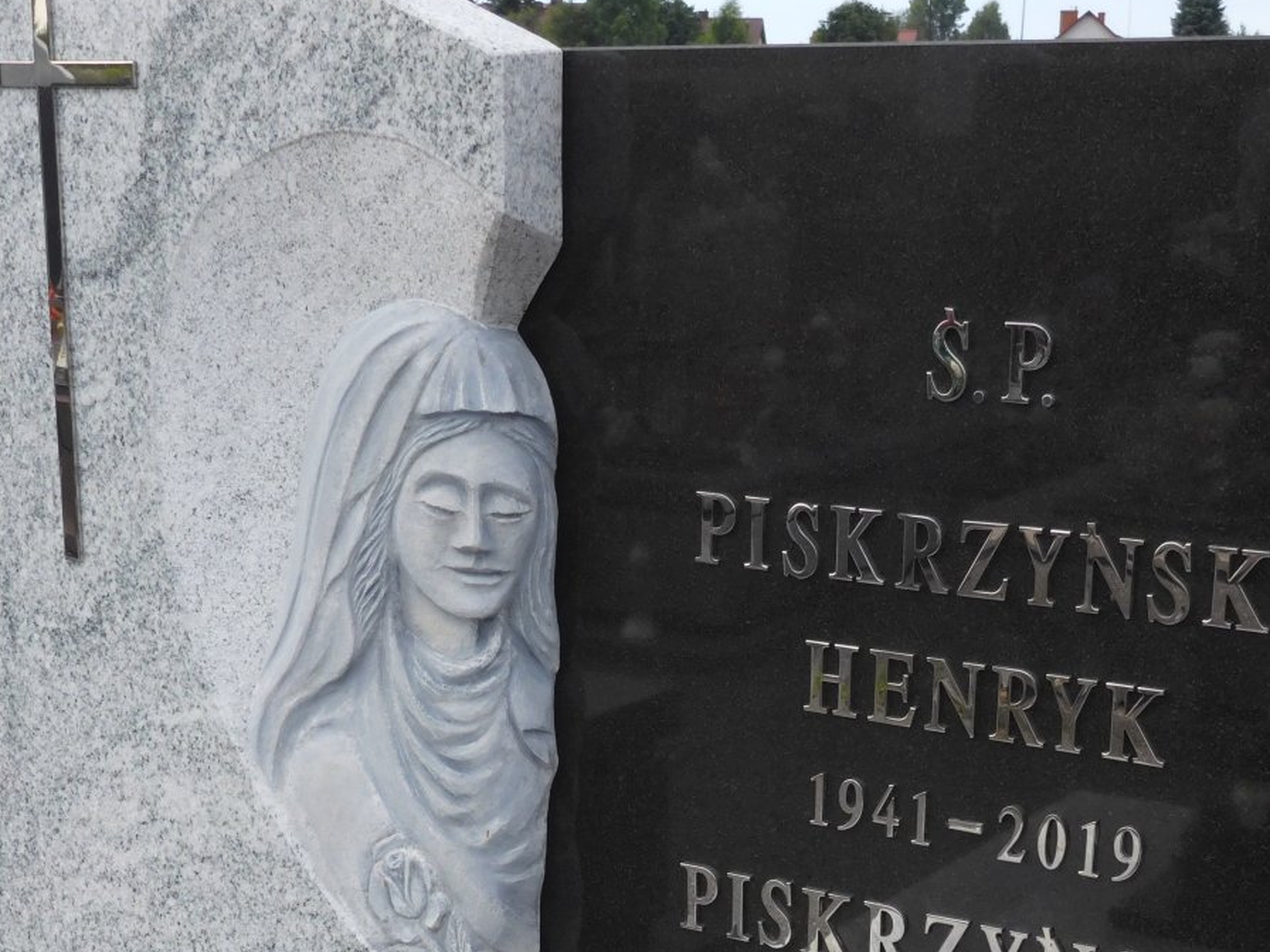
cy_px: 796
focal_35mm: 60
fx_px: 2201
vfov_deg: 23.9
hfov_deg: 32.2
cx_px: 648
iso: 80
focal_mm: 4.9
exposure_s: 1/320
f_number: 3.3
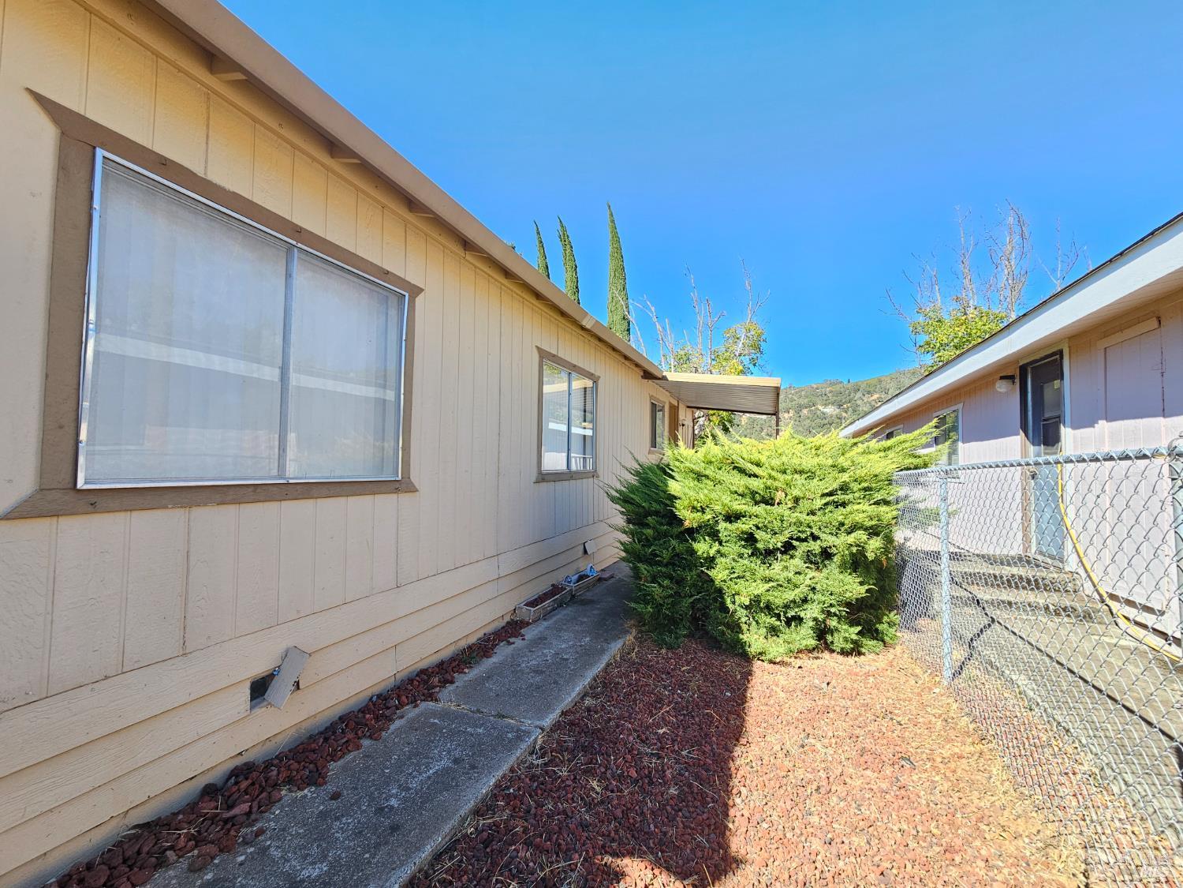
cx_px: 592
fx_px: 444
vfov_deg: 89.9
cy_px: 444
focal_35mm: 13
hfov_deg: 106.2
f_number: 2.2
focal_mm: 2.2
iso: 50
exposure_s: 1/305
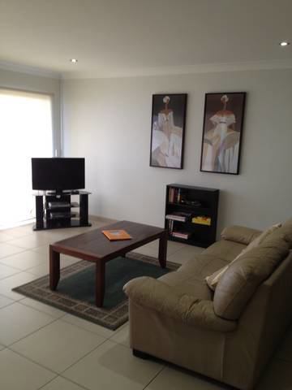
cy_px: 195
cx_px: 146
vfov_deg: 52.6
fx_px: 394
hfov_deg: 40.7
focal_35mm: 35
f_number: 2.4
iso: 64
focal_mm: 4.28
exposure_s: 1/20
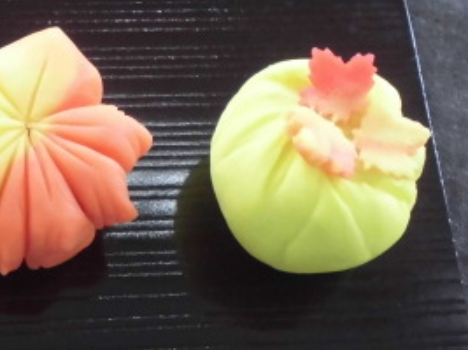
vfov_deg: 14.3
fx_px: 1392
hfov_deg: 18.5
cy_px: 278
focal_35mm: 103
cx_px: -9
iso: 400
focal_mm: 7.8
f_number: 4.5
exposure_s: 1/25
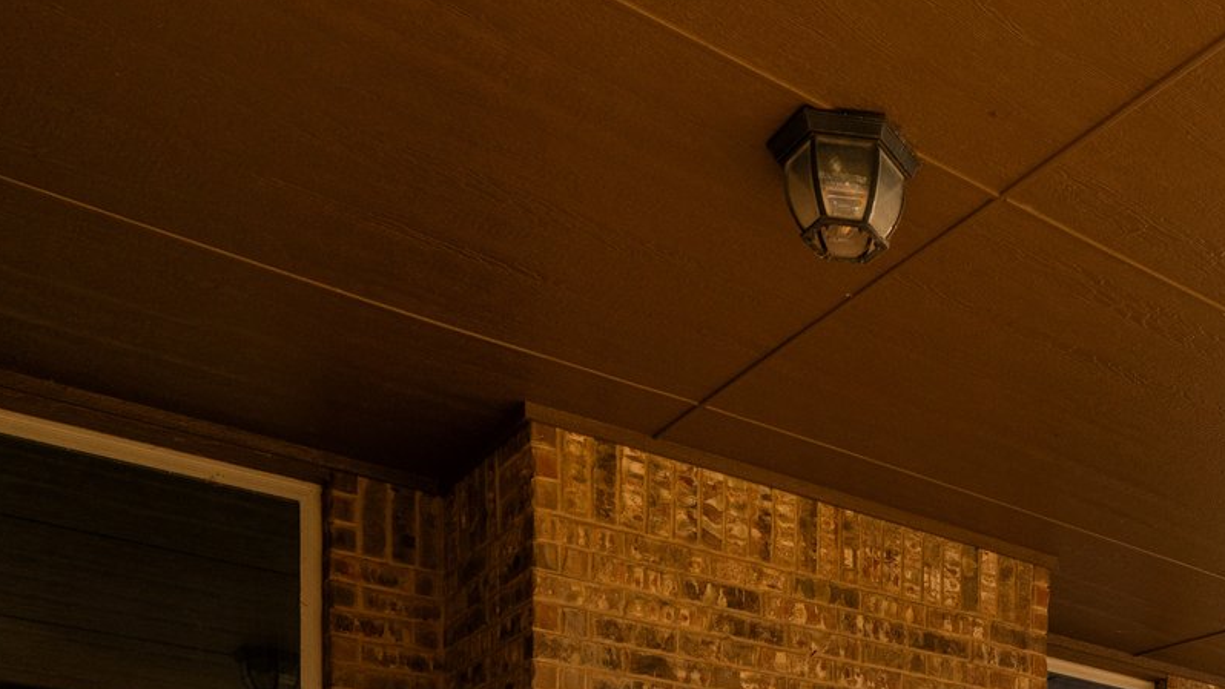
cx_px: 1096
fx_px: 1397
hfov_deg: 43.4
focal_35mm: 43
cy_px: 1015
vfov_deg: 22.9
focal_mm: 16
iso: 200
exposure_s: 1/200
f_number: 7.1
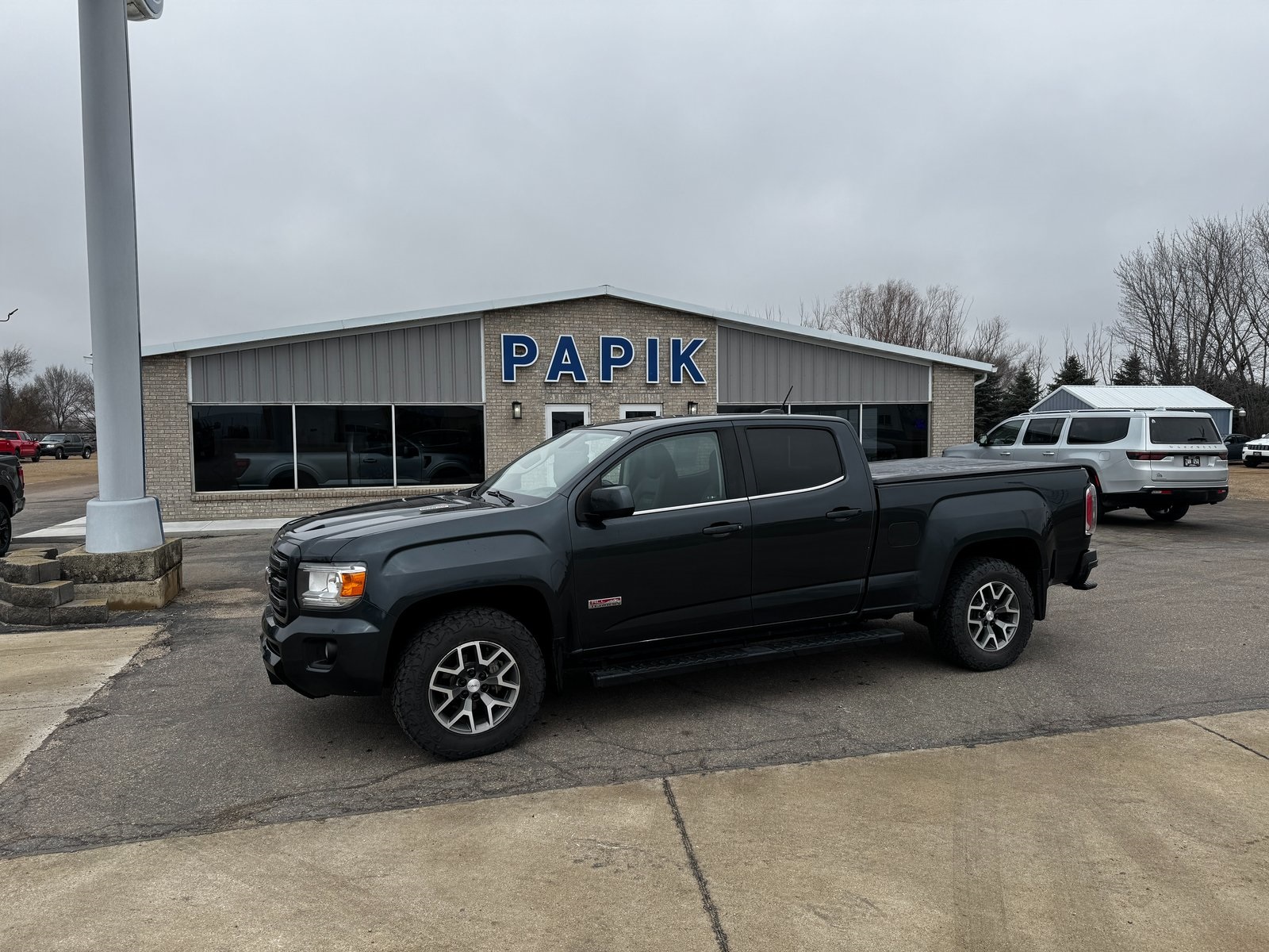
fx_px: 880
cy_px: 476
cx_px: 634
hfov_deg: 71.6
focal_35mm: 24
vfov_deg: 56.8
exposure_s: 1/1980
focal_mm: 6.76
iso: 80
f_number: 1.78
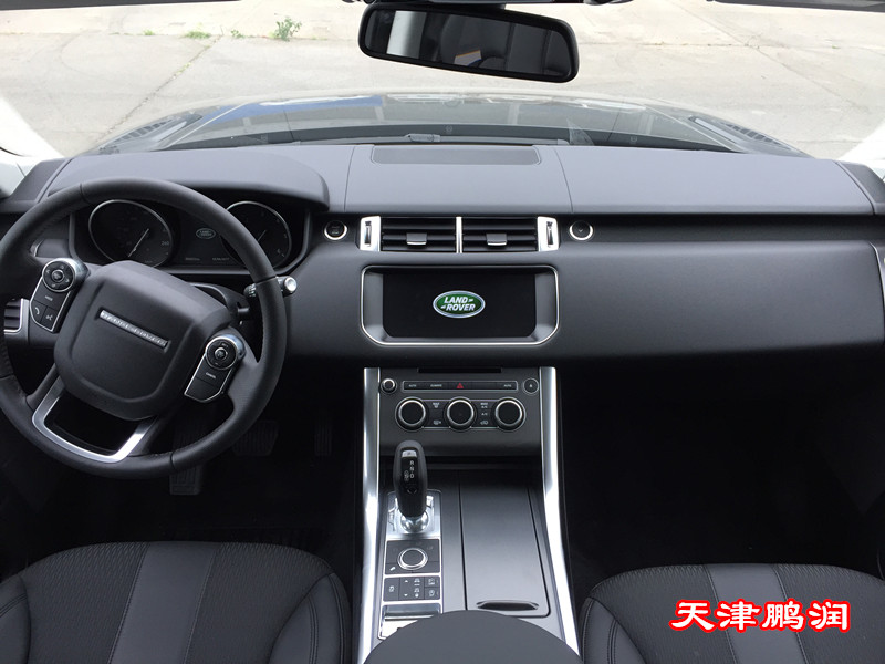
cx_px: 442
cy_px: 332
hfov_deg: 61.7
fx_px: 741
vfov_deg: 48.2
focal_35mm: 29
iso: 50
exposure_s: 1/100
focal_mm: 4.15
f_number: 2.2
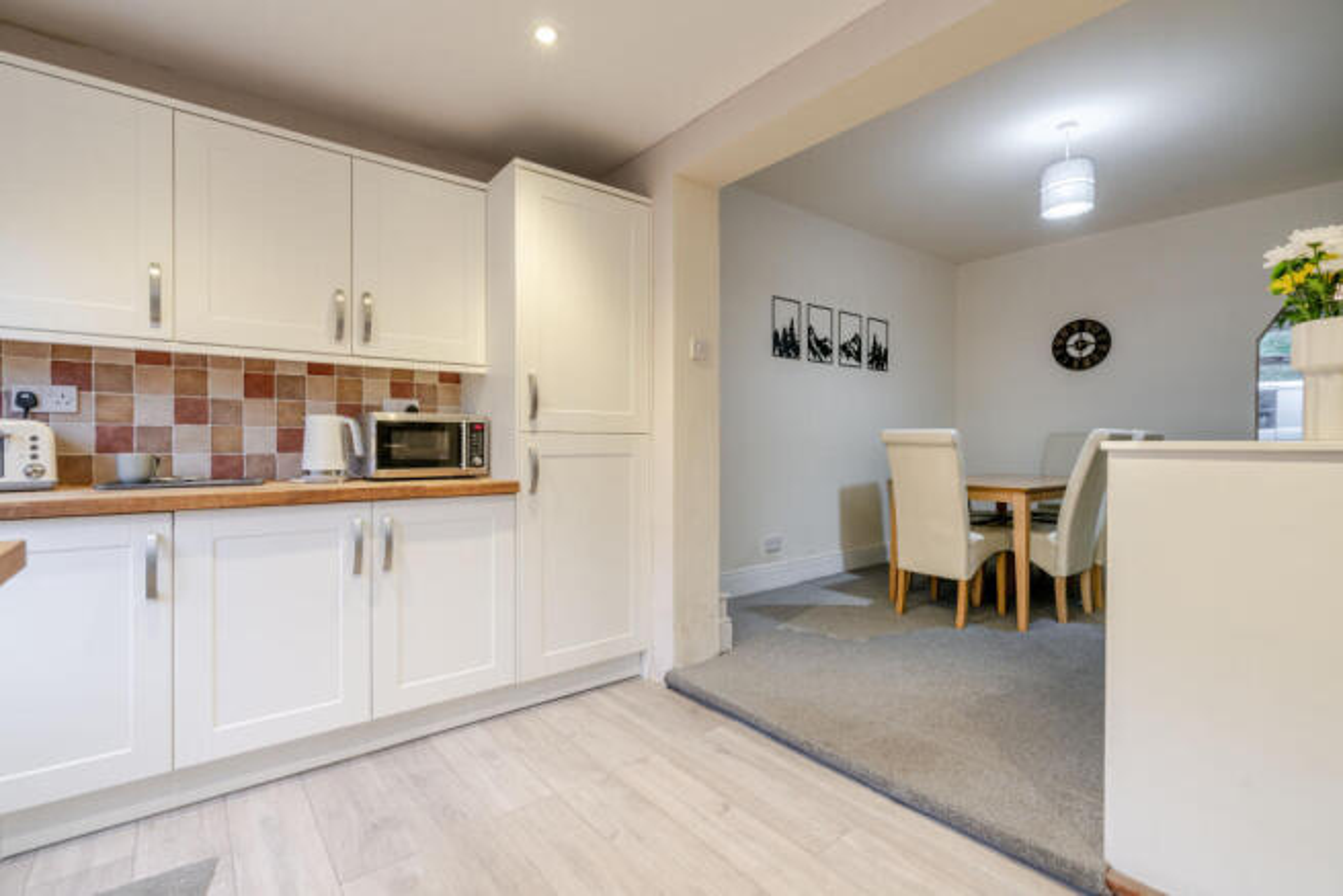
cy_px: 448
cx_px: 672
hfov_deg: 96.7
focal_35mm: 16
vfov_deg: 73.8
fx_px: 597
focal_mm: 16
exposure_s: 1/8
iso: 250
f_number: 7.1
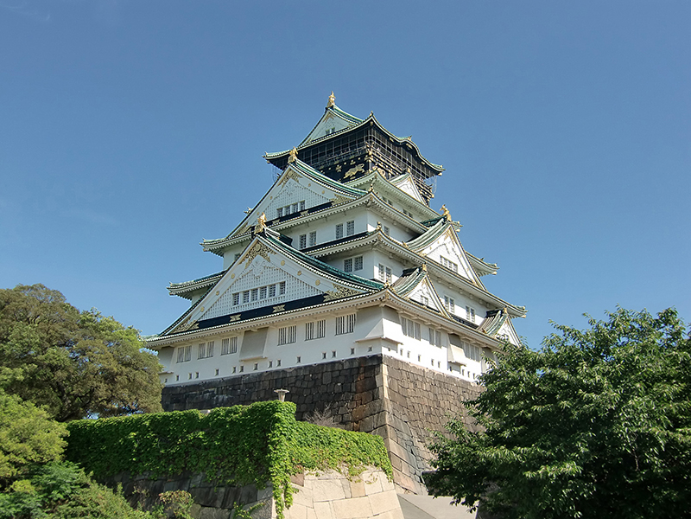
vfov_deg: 41.8
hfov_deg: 54.0
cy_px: 260
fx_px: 679
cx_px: 346
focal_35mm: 34
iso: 64
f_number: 3.6
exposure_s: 1/800
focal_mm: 6.1
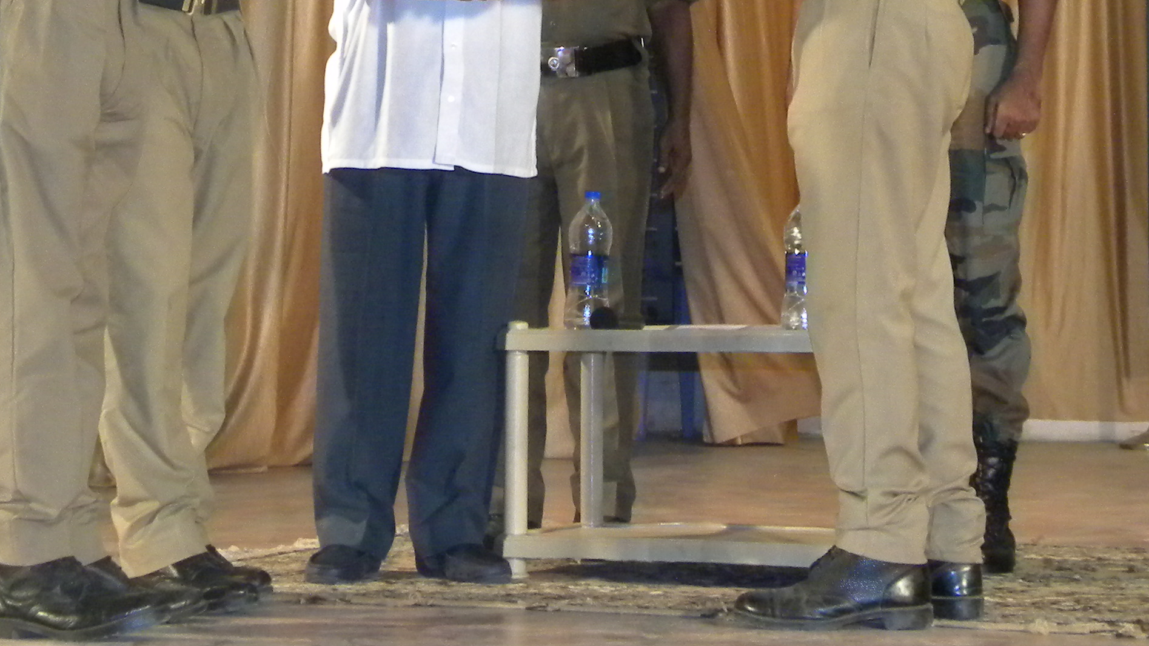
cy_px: -17
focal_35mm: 86
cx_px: 732
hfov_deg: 24.7
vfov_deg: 13.8
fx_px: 2620
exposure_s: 1/30
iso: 400
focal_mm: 7.3
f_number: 3.8
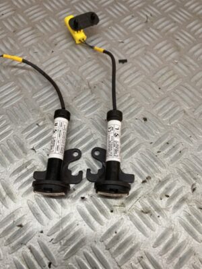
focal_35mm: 26
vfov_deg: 67.3
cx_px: 101
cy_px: 134
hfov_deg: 53.1
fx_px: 202
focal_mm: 4.25
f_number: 1.8
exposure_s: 1/100
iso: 100
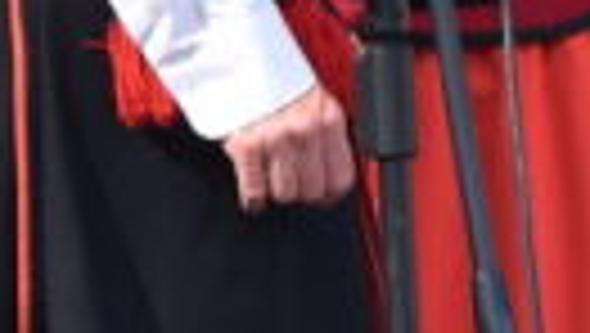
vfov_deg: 0.5
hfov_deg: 0.9
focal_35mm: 2315
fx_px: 36254
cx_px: -365
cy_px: -585
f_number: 5
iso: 200
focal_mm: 200
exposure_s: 1/250
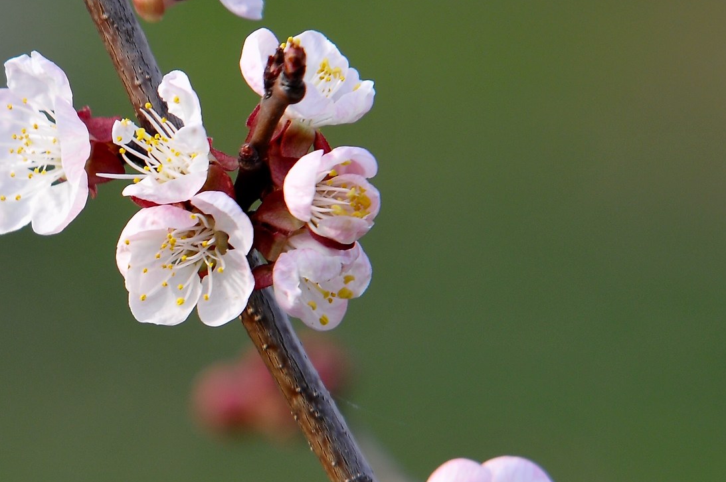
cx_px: 11
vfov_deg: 2.1
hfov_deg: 3.1
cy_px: 244
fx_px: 13274
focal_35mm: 659
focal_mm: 200
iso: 200
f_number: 5
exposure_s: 1/100
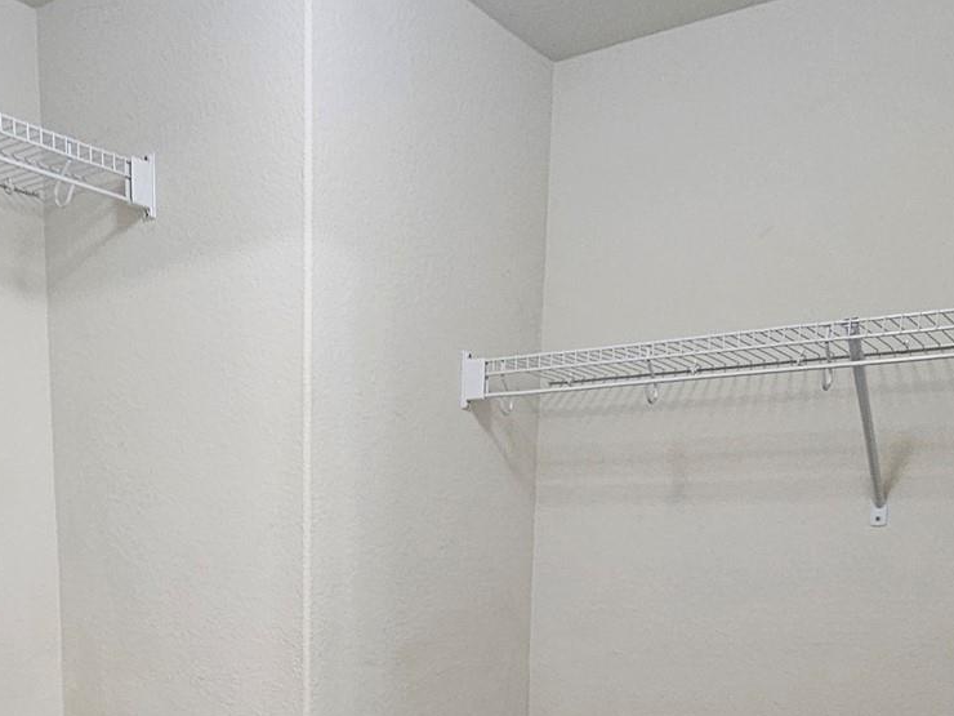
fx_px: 992
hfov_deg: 51.0
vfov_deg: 35.3
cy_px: 742
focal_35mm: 36
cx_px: 375
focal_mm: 2.2
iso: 320
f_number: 2.2
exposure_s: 1/30
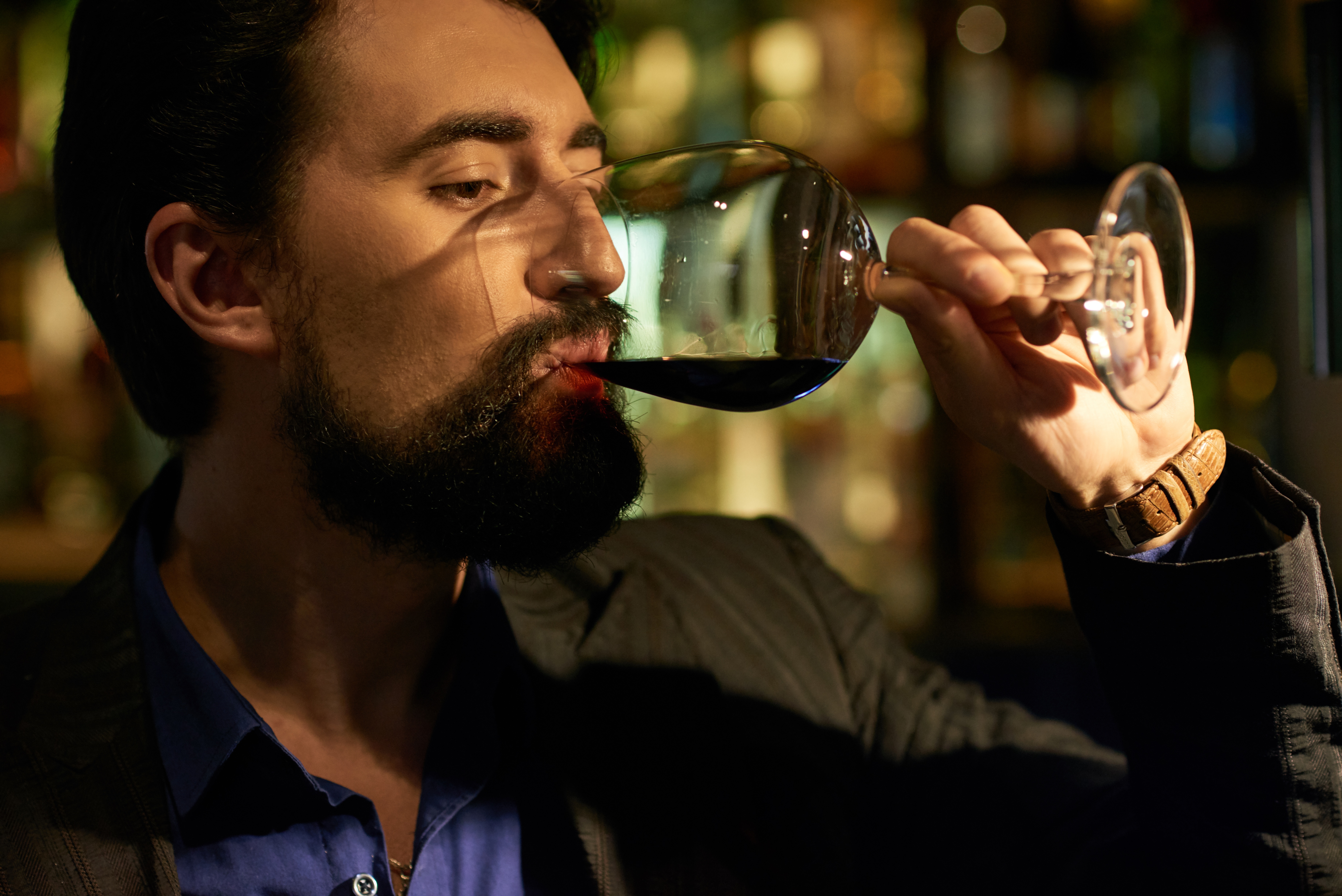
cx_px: 671
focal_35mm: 85
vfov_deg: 16.1
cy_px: 448
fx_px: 3169
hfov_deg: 23.9
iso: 1100
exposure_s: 1/250
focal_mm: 85
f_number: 2.8
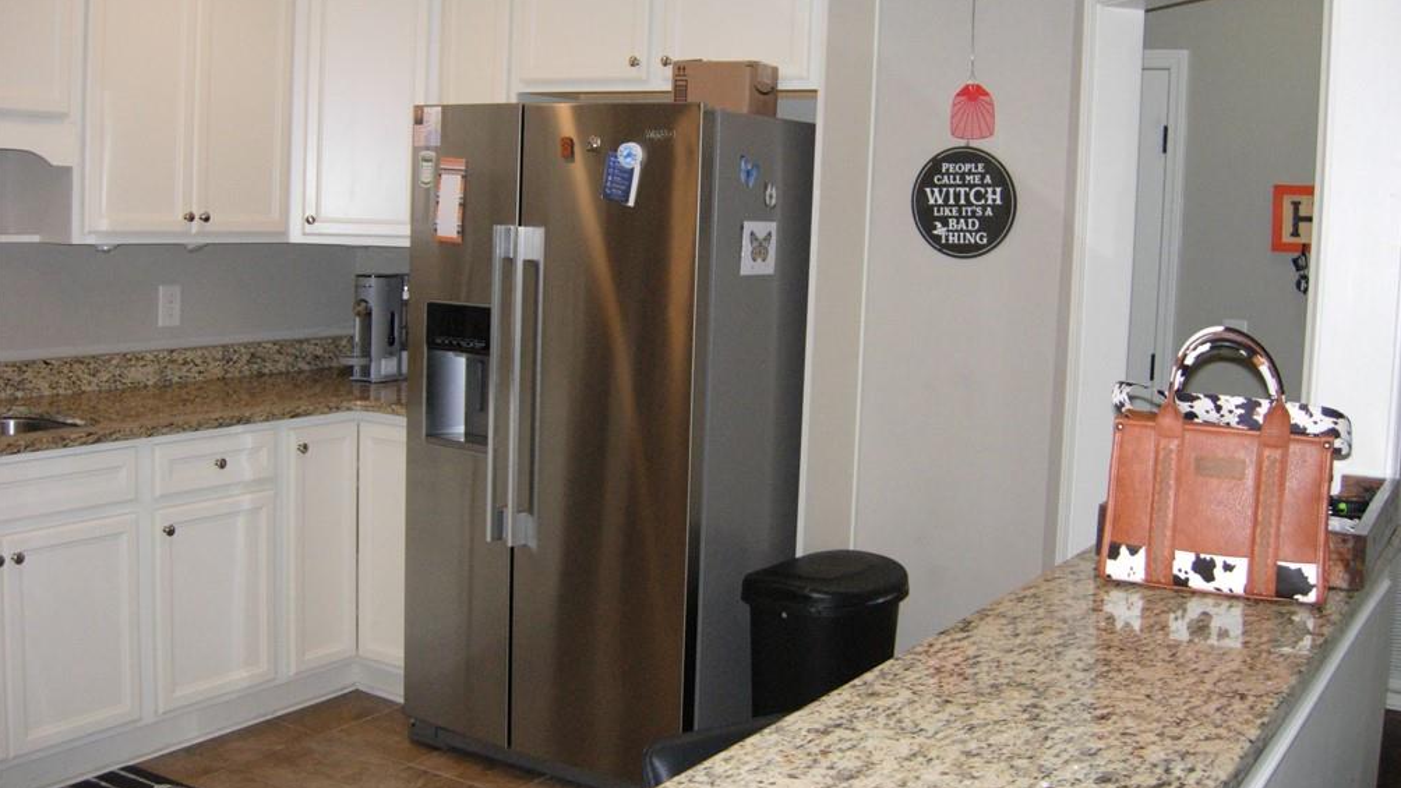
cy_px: 325
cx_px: 709
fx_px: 1486
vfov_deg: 29.7
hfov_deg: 50.5
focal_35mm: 40
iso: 200
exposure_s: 1/181
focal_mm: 7.5
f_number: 2.7
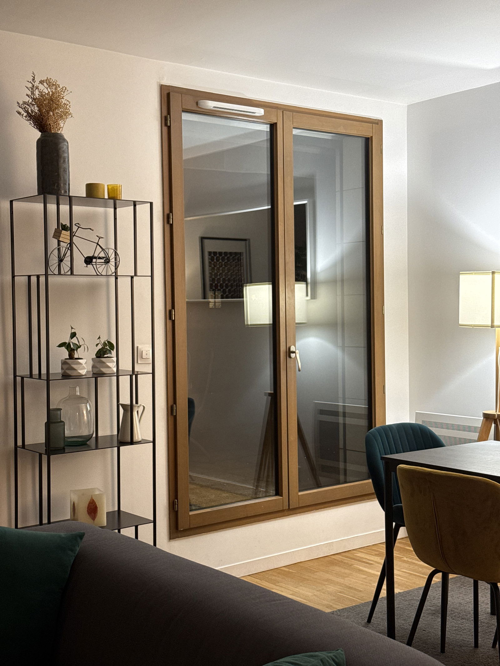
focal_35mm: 48
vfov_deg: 39.7
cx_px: 250
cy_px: 333
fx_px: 924
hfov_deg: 30.3
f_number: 1.78
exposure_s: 1/50
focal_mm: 6.76
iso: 160
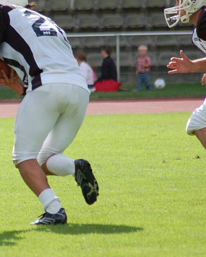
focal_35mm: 521
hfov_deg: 3.0
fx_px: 3971
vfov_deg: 3.7
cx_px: -47
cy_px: 92
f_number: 4.5
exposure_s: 1/1000
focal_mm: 150
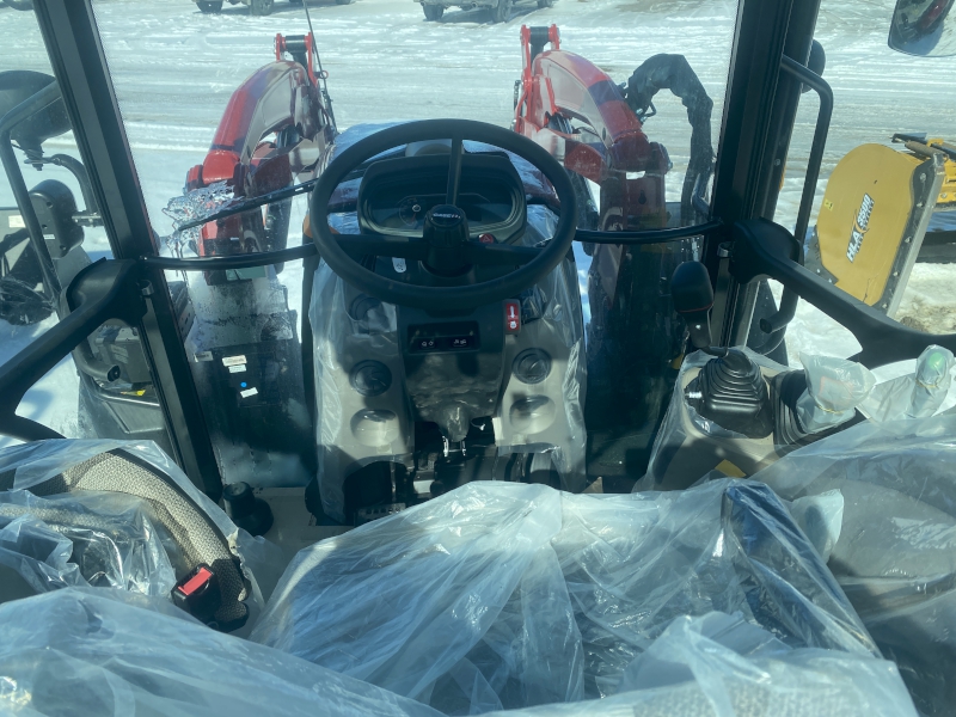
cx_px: 478
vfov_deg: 53.1
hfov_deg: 67.3
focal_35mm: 26
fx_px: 718
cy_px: 358
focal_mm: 4.25
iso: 32
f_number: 1.8
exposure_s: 1/1316
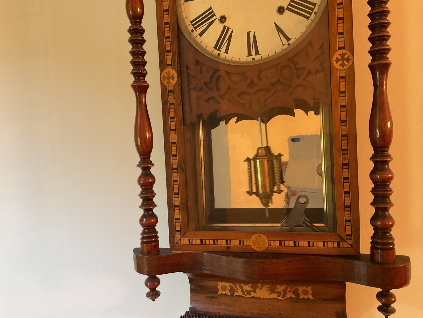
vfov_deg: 48.2
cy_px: 159
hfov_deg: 61.7
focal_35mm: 29
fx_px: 354
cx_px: 212
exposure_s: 1/60
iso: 250
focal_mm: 3
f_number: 1.8
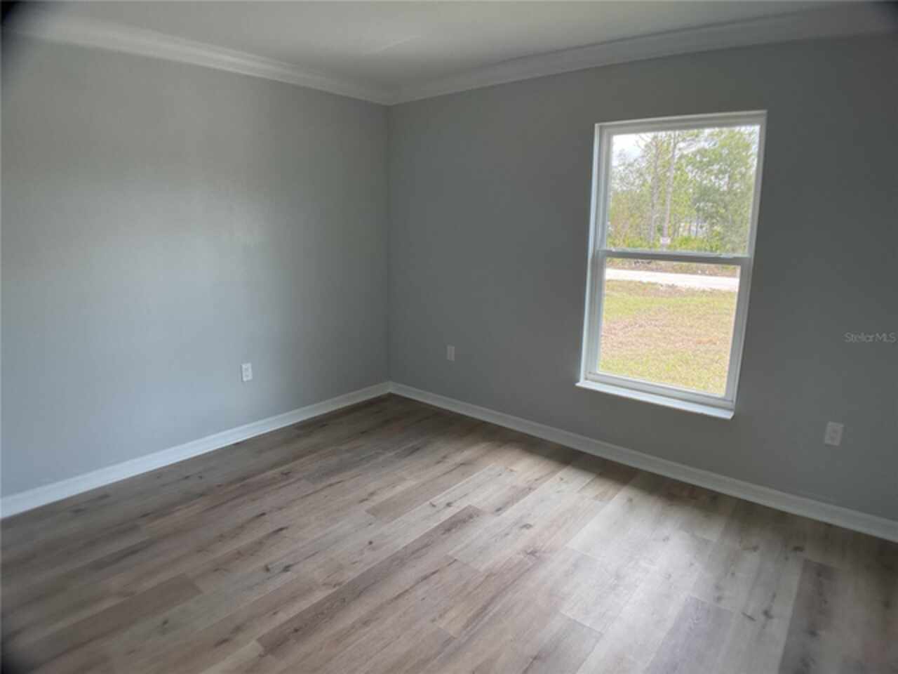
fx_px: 752
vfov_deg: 48.2
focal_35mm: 29
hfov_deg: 61.7
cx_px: 449
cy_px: 337
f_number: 1.8
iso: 16
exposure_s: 1/139
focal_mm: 3
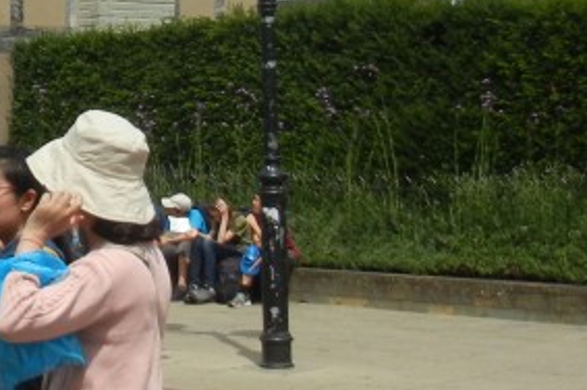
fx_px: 1840
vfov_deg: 12.0
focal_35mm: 113
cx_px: -185
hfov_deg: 17.0
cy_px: 8
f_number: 7
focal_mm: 5.4
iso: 160
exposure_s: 1/648
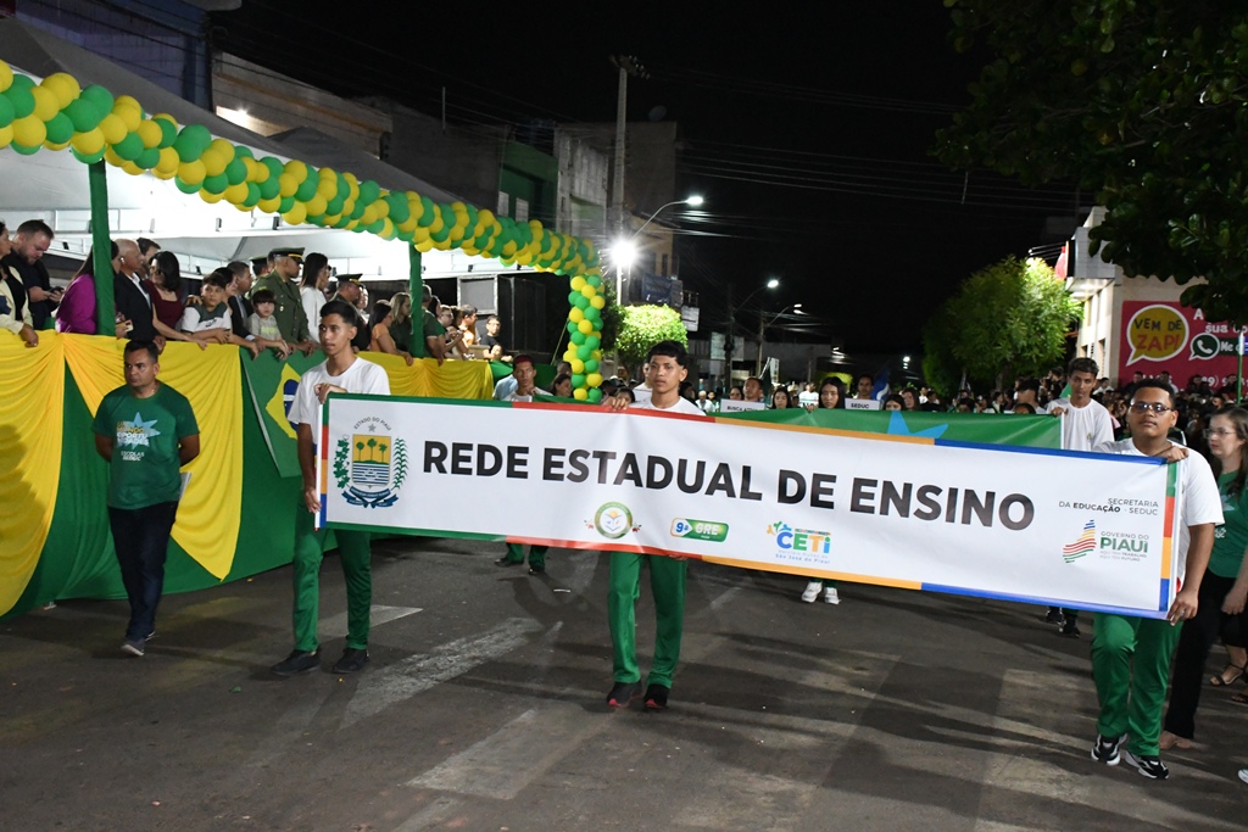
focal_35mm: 45
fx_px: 1560
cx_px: 624
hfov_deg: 43.6
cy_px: 416
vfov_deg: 29.9
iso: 8000
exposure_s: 1/80
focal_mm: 30
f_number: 5
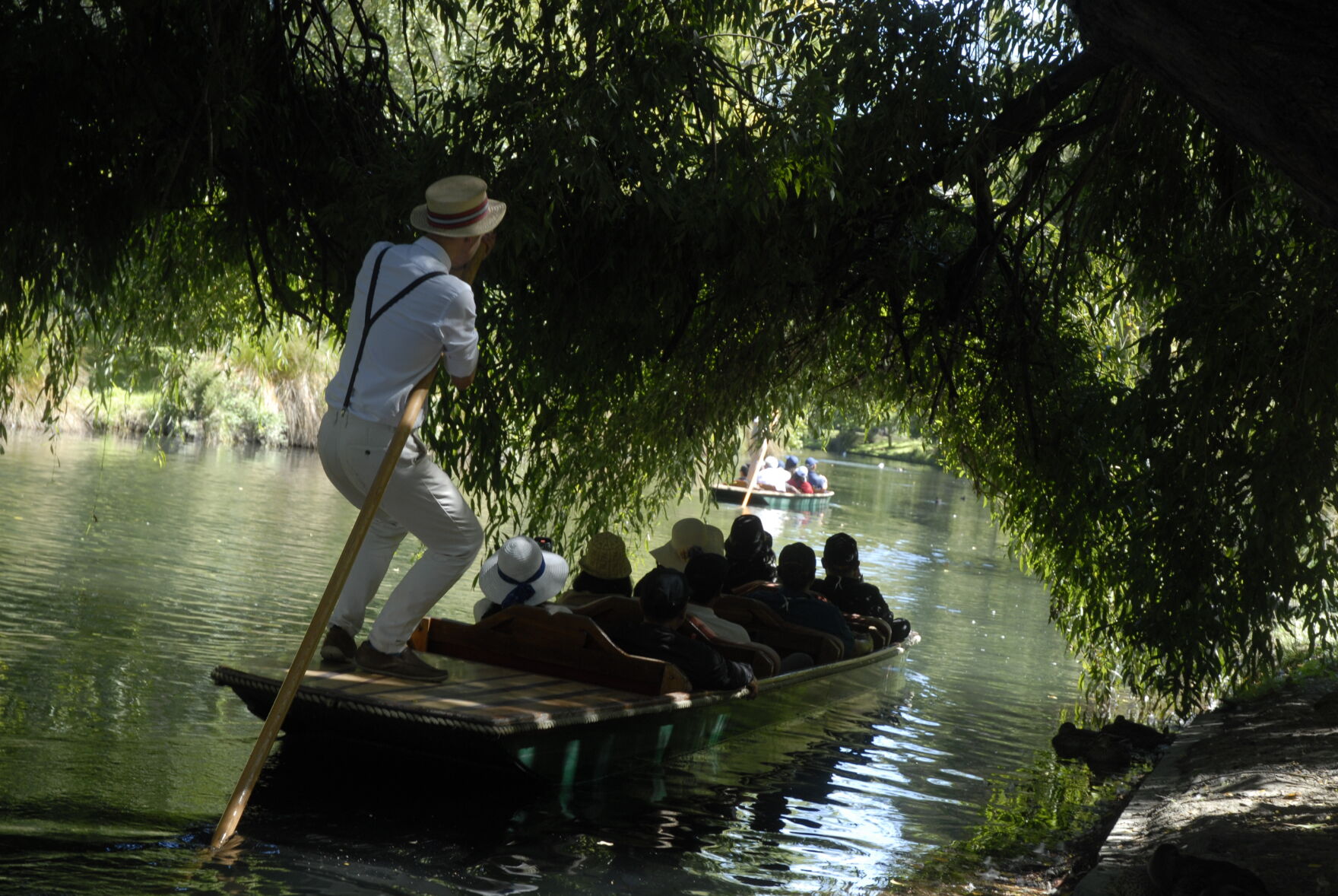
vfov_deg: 19.0
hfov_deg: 28.0
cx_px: 669
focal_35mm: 72
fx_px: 2679
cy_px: 448
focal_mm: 48
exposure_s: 1/100
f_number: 5
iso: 200
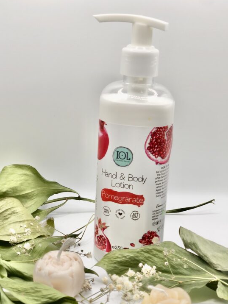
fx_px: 509
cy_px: 159
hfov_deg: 25.2
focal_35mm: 58
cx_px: 106
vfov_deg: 33.2
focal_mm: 6
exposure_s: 1/109
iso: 16
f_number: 2.4
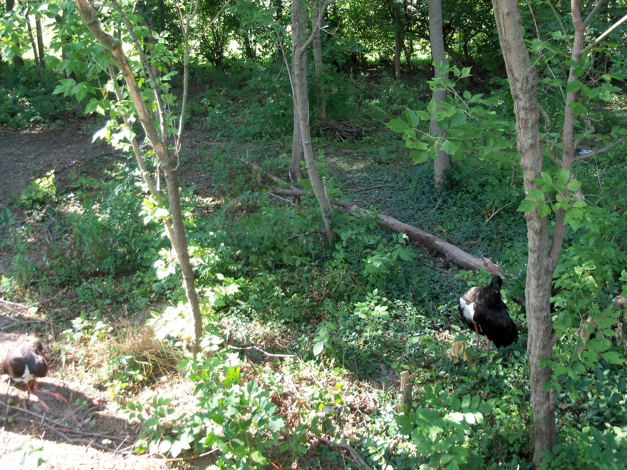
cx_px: 286
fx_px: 706
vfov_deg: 36.8
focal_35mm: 39
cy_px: 222
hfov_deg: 47.8
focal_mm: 6.3
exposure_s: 1/60
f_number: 3
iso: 80
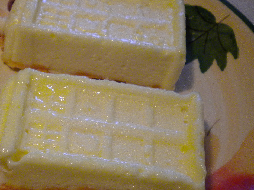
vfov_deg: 23.3
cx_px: 72
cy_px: 100
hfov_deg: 30.3
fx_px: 462
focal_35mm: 63
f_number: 3.5
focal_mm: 7.4
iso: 340
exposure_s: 1/59.7
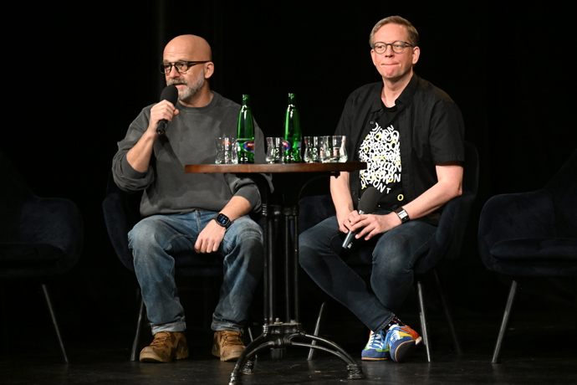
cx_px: 288
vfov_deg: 9.5
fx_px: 2324
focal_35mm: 145
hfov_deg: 14.2
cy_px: 192
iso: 10000
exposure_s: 1/2500
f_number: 2.8
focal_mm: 145
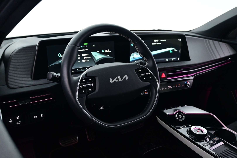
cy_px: 79
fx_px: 227
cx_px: 118
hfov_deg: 55.1
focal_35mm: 34
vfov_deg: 38.4
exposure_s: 1/40
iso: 3600
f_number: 4.2
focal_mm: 23
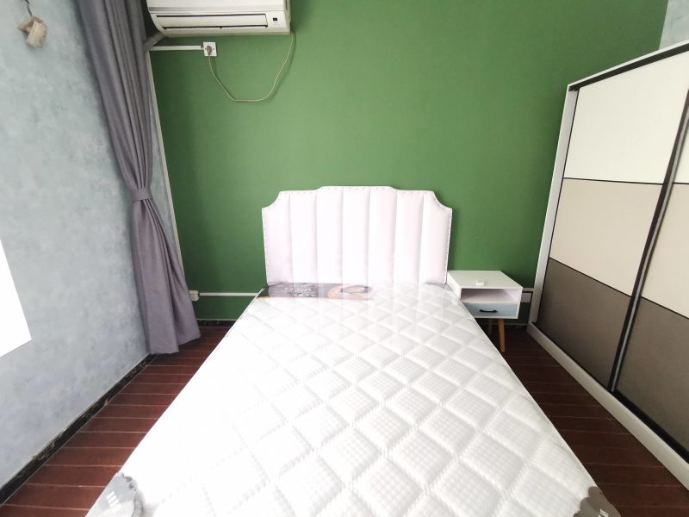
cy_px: 258
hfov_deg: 94.5
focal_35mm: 16
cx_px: 344
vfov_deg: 78.1
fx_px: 318
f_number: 2.2
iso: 320
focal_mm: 2.35
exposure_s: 1/33.3
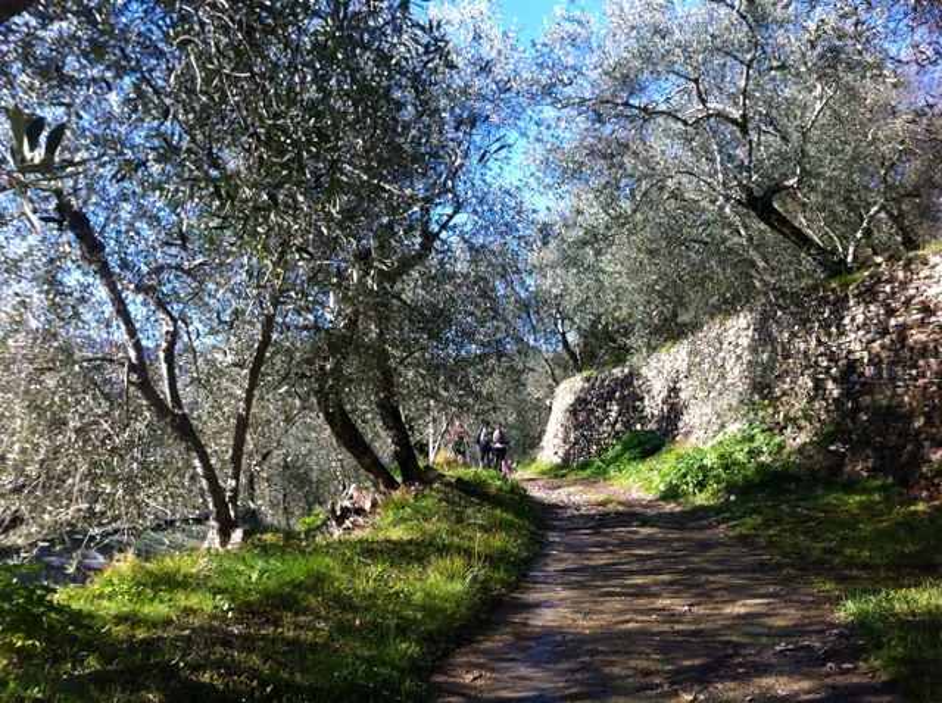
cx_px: 471
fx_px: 951
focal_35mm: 35
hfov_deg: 52.7
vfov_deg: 40.6
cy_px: 352
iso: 80
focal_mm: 3.85
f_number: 2.8
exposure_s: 1/351
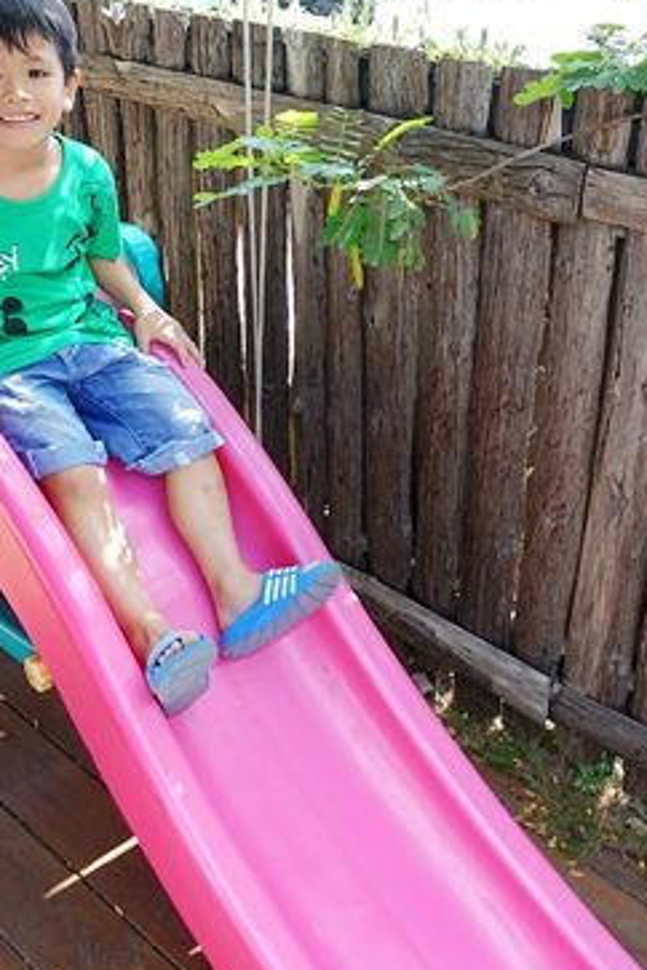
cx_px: 377
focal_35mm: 43
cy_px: 432
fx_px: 1159
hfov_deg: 31.1
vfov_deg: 45.4
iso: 125
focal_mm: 8.8
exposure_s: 1/160
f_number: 2.8
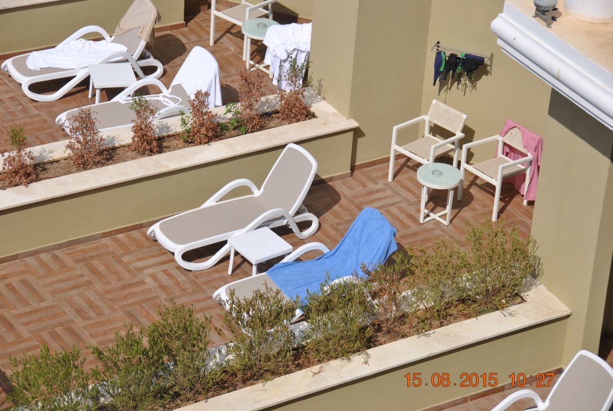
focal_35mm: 123
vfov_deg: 11.2
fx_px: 2097
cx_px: 306
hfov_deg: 16.6
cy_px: 206
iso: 100
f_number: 7.1
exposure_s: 1/800
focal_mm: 82
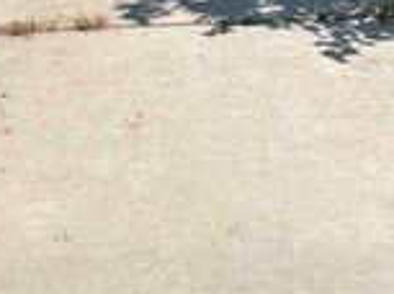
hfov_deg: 18.0
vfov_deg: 12.5
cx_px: 88
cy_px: -211
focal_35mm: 109
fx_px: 1238
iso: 32
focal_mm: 4.2
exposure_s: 1/3300
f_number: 1.6
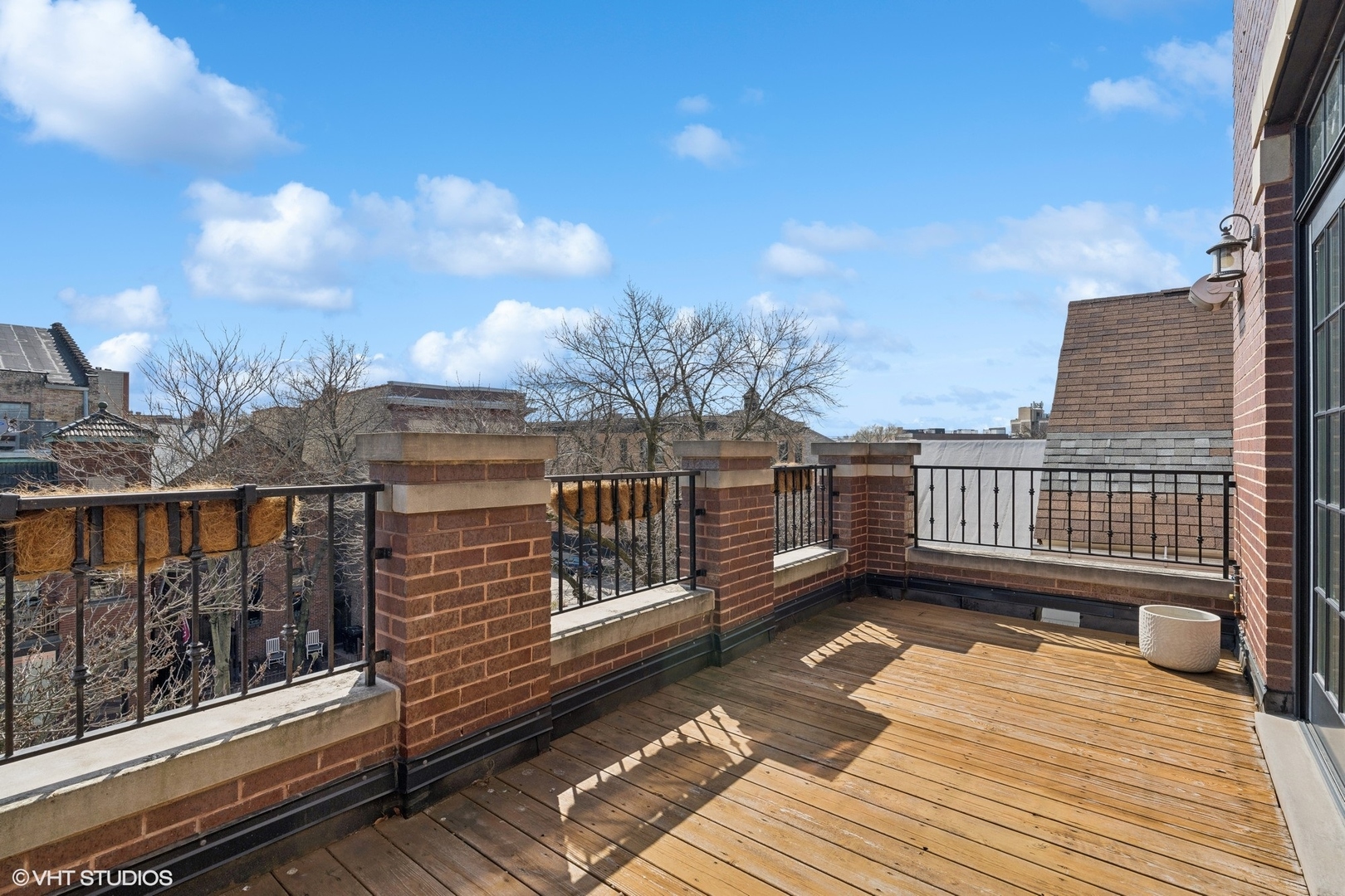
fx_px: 598
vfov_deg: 73.7
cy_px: 448
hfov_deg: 96.7
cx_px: 672
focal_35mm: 16
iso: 320
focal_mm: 16
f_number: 8
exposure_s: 1/1000
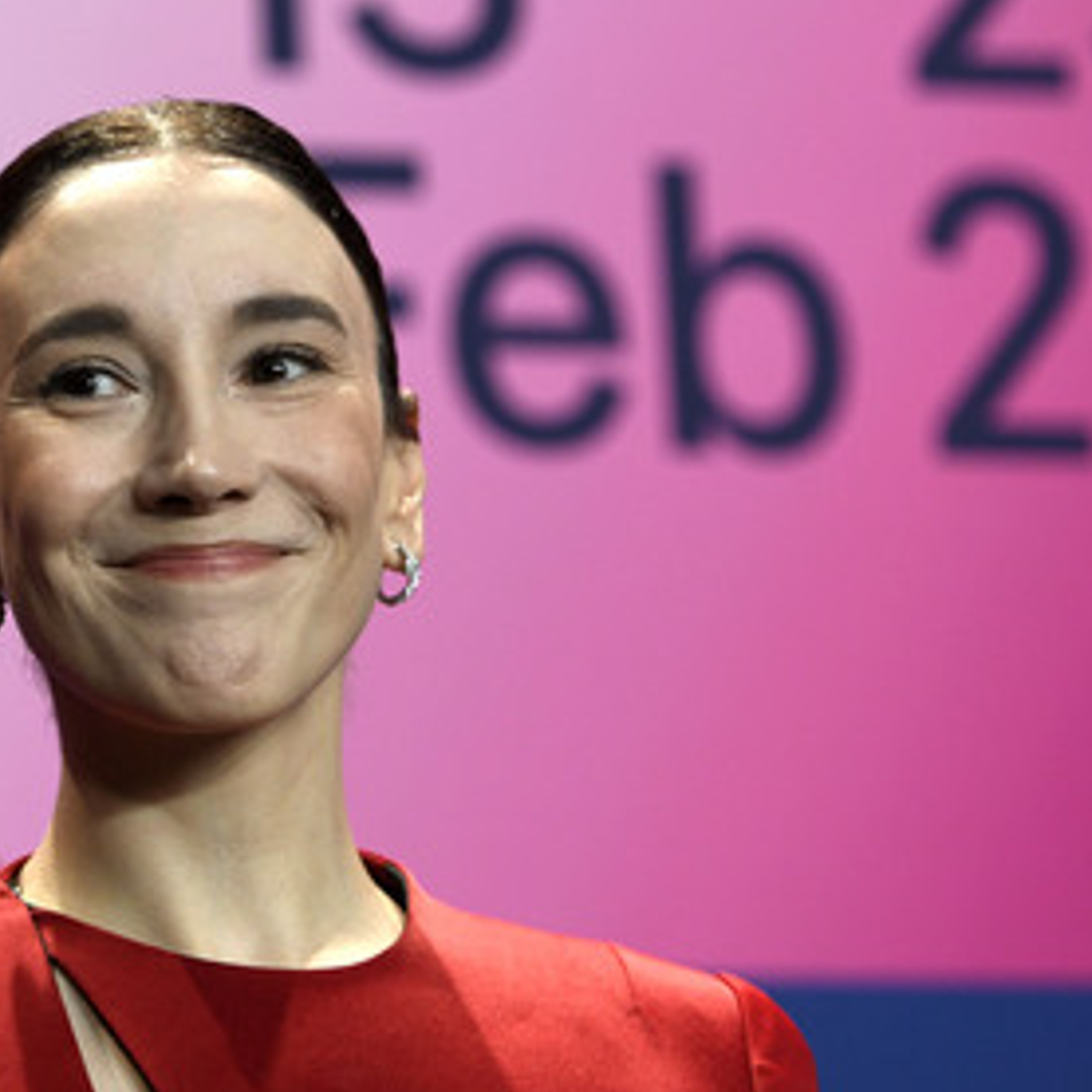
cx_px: 223
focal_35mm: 187
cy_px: 583
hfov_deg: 9.3
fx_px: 6674
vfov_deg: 9.4
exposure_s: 1/250
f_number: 4
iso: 1250
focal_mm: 135
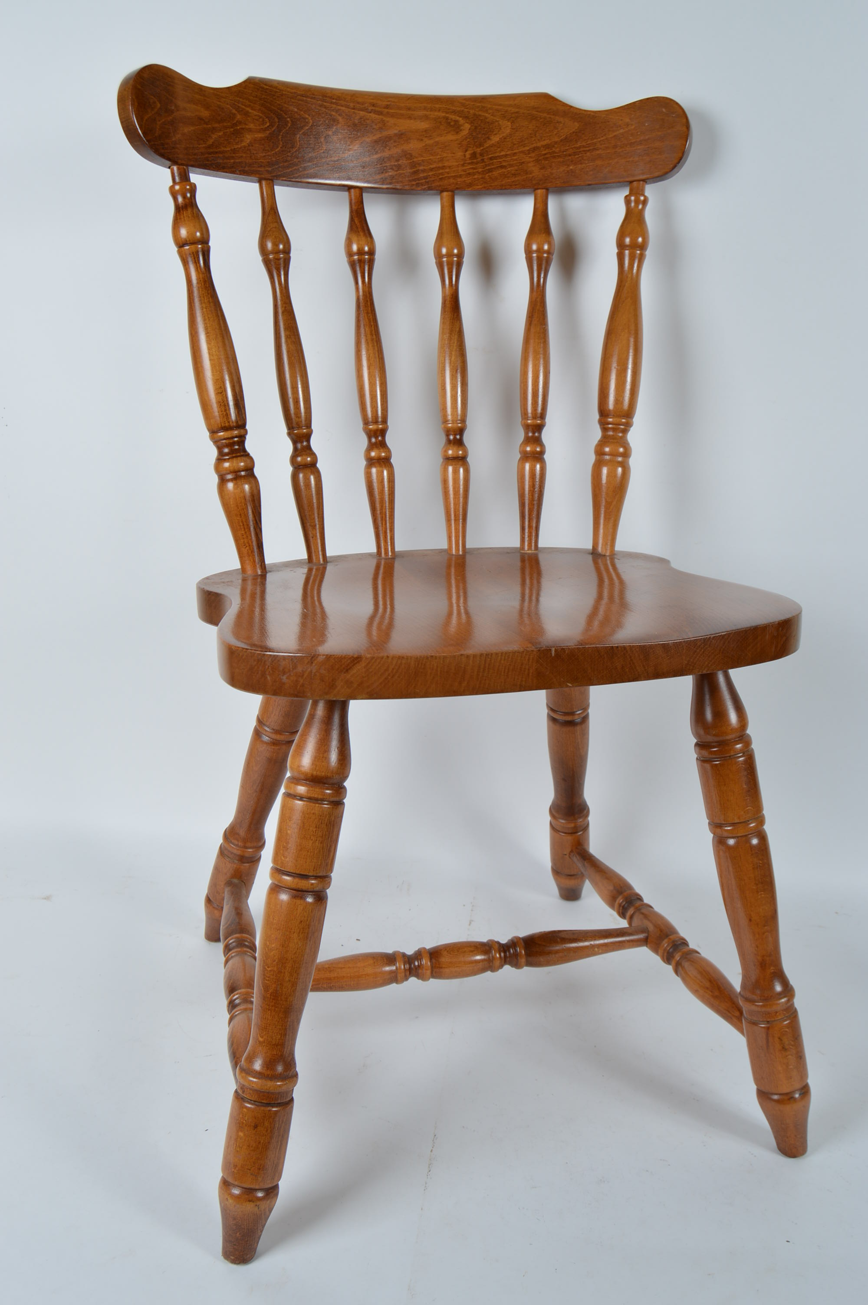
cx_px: 434
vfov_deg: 57.3
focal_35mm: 33
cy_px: 652
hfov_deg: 39.9
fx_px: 1196
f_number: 5.6
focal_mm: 22
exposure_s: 1/80
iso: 100
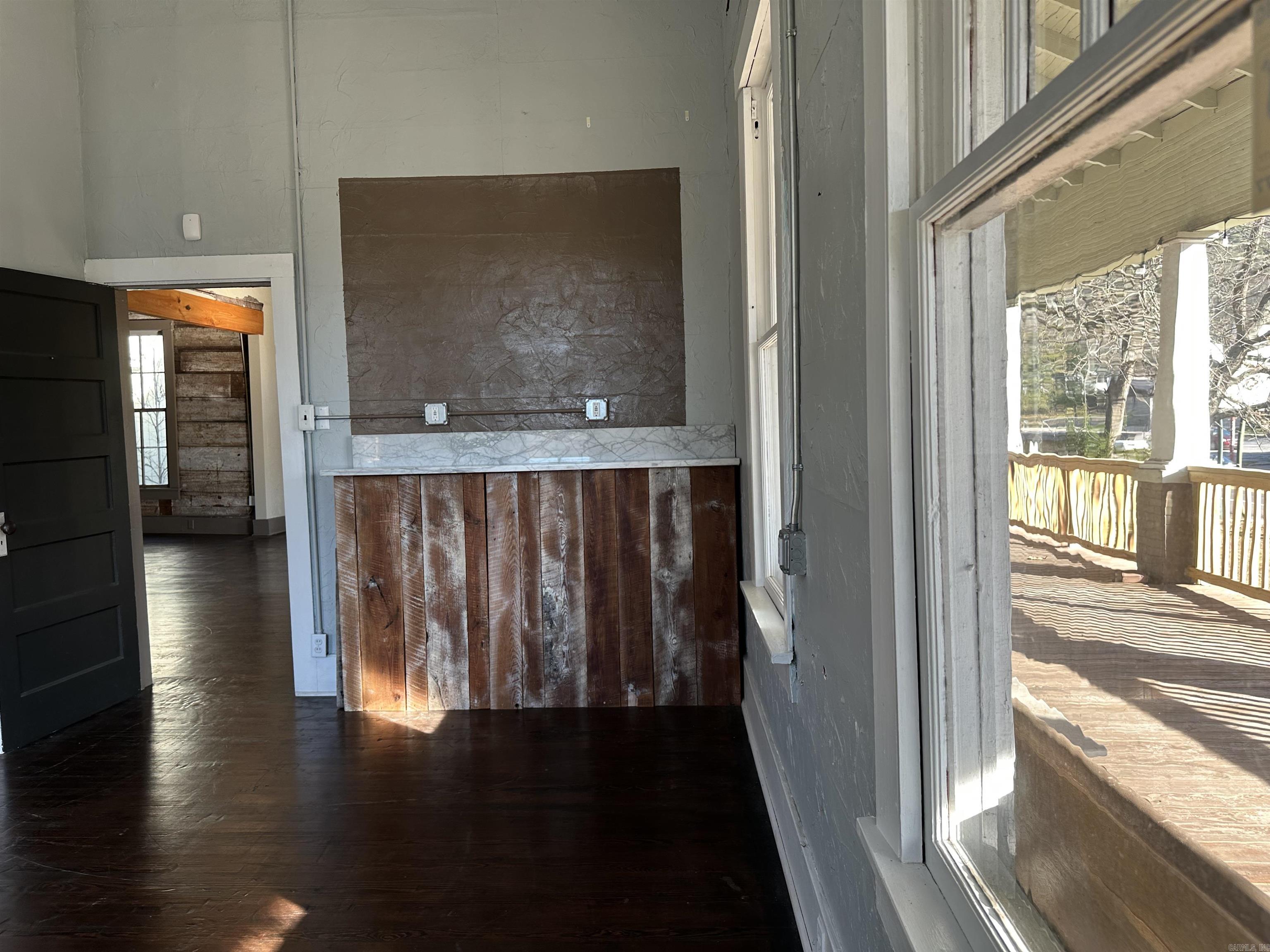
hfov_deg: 71.6
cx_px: 635
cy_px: 476
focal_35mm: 24
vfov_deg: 56.8
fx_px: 881
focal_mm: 6.86
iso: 64
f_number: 1.78
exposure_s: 1/121
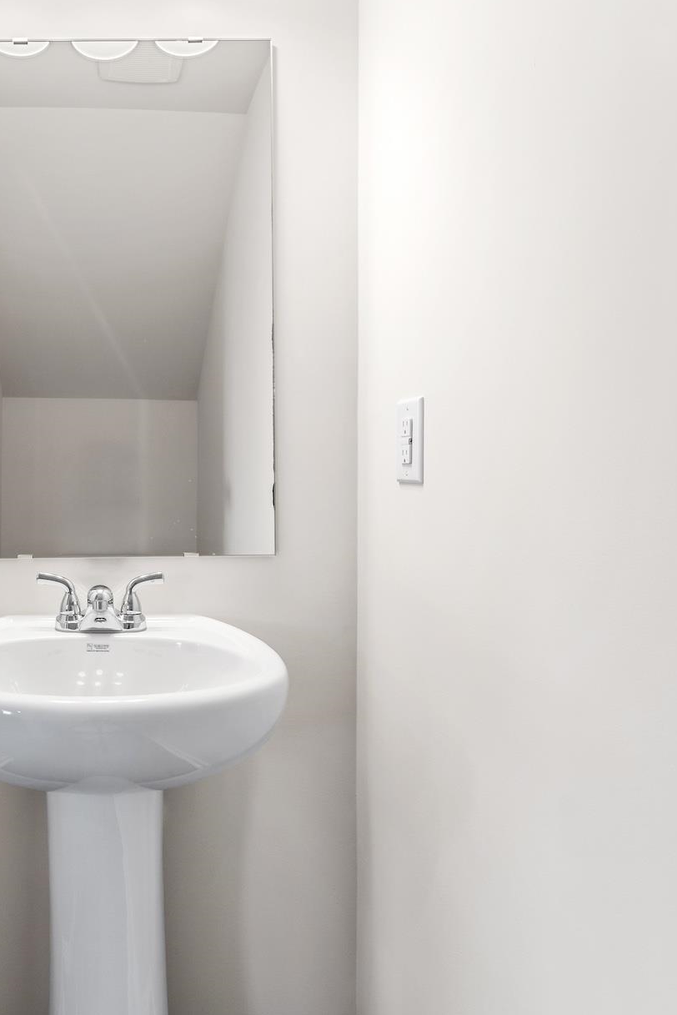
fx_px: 648
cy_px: 492
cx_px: 108
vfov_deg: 76.1
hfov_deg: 50.7
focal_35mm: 23
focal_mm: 14
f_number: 6.3
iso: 400
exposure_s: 1/6
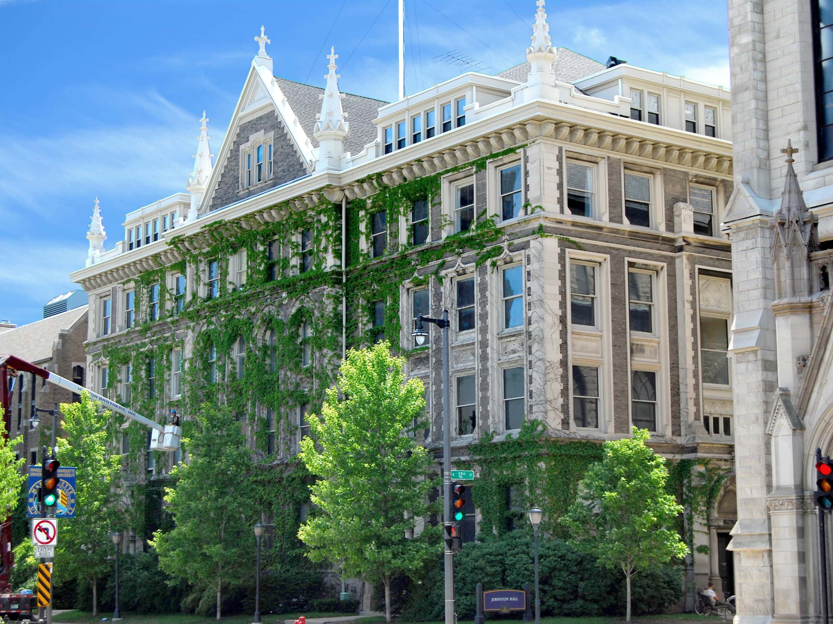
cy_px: 313
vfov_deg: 22.6
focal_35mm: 65
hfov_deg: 29.8
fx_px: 1564
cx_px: 441
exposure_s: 1/250
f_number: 7.1
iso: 100
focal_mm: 40
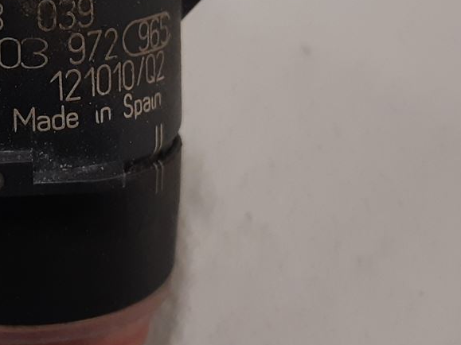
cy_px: 64
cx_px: 46
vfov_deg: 15.9
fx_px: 1225
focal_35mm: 92
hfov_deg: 20.9
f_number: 1.7
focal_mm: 3.93
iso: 125
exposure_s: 1/50
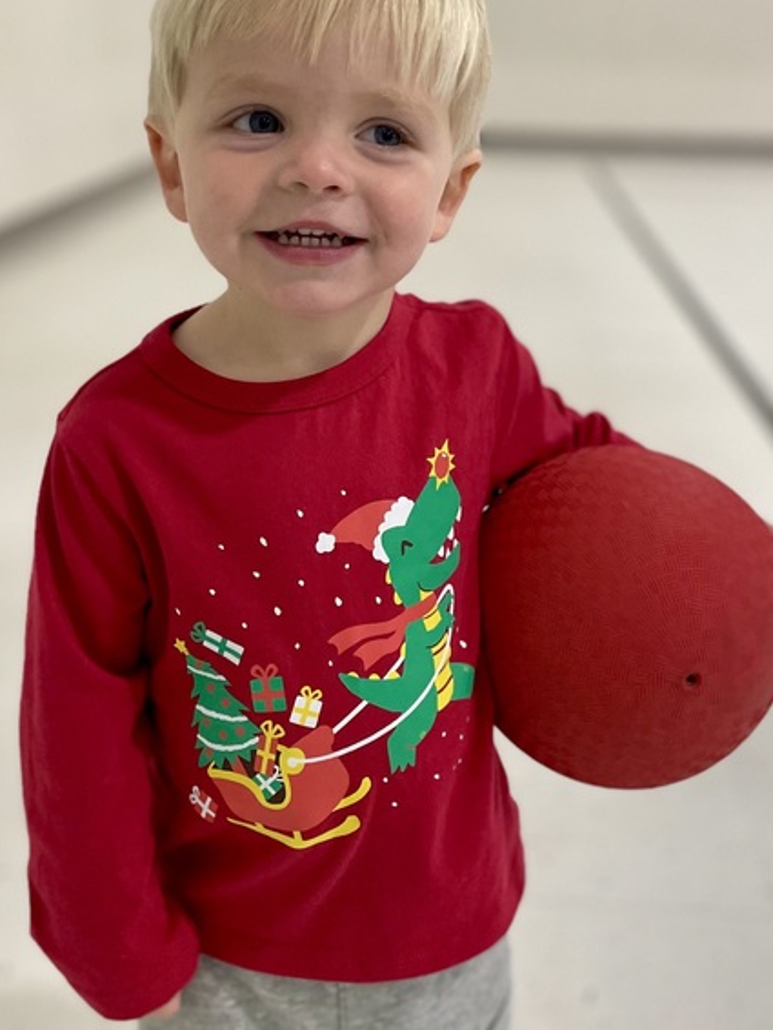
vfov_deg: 40.3
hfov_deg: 30.9
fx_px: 1398
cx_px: 395
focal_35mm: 47
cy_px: 419
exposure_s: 1/120
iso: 125
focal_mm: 4.2
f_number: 1.6
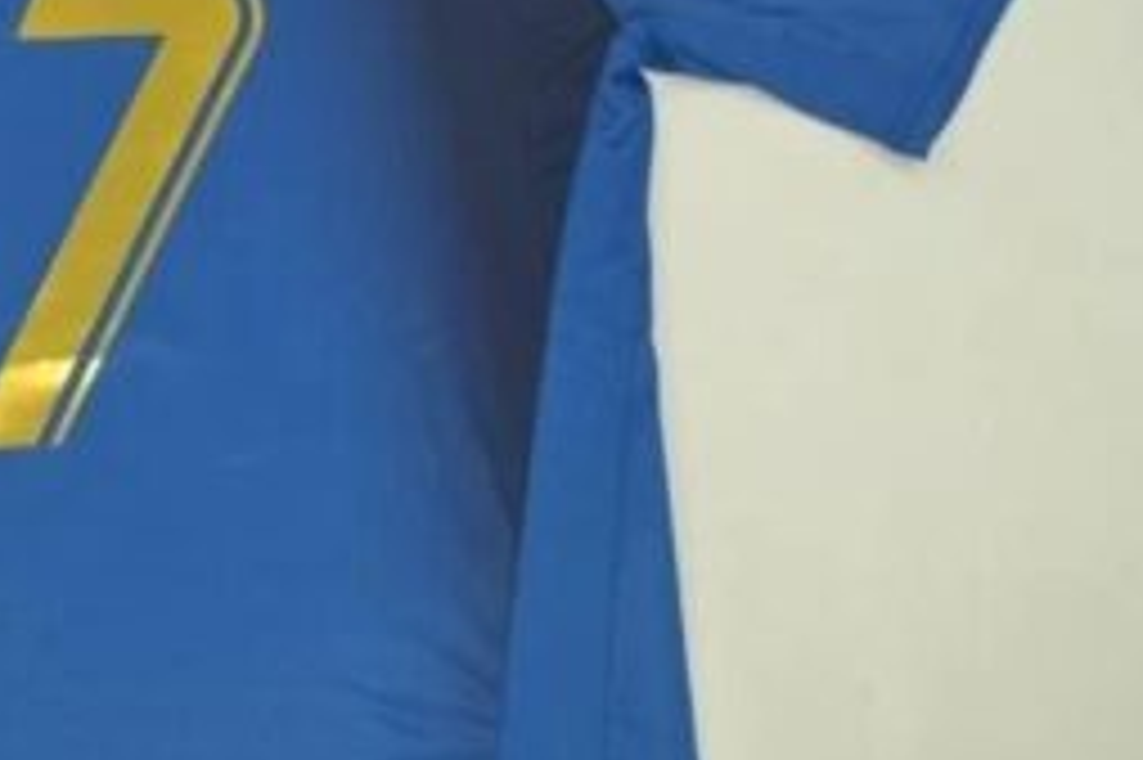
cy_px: 310
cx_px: 117
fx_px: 2253
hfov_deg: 27.5
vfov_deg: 19.1
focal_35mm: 71
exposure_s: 1/200
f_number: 4
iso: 200
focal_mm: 20
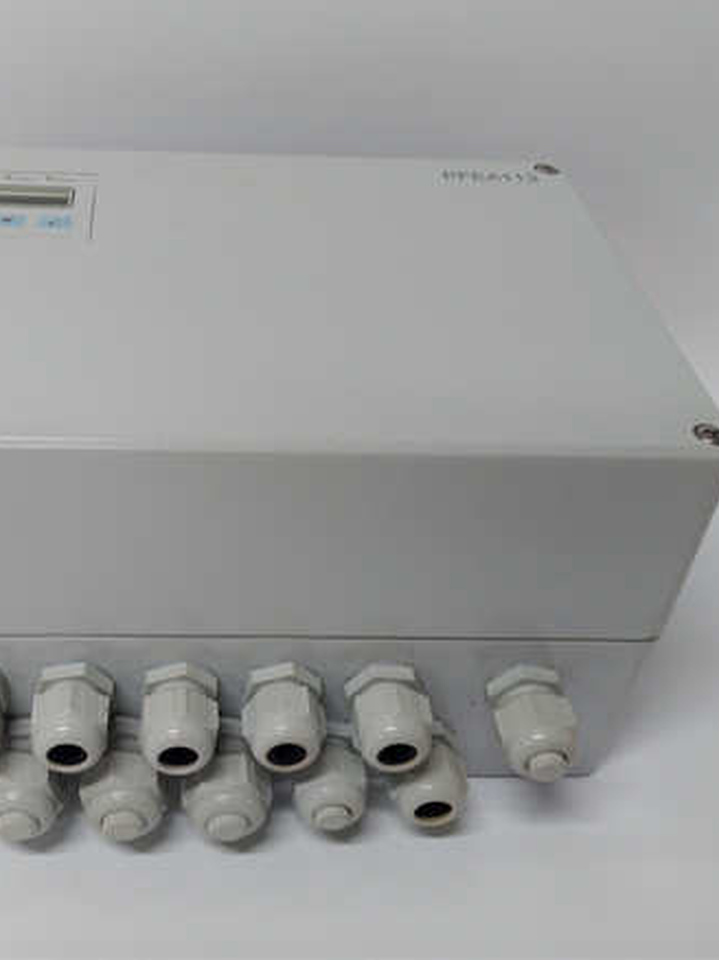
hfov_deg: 38.0
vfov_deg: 50.2
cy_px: 469
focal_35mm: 37
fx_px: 1026
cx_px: 213
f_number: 2
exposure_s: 1/33
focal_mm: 3.79
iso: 162
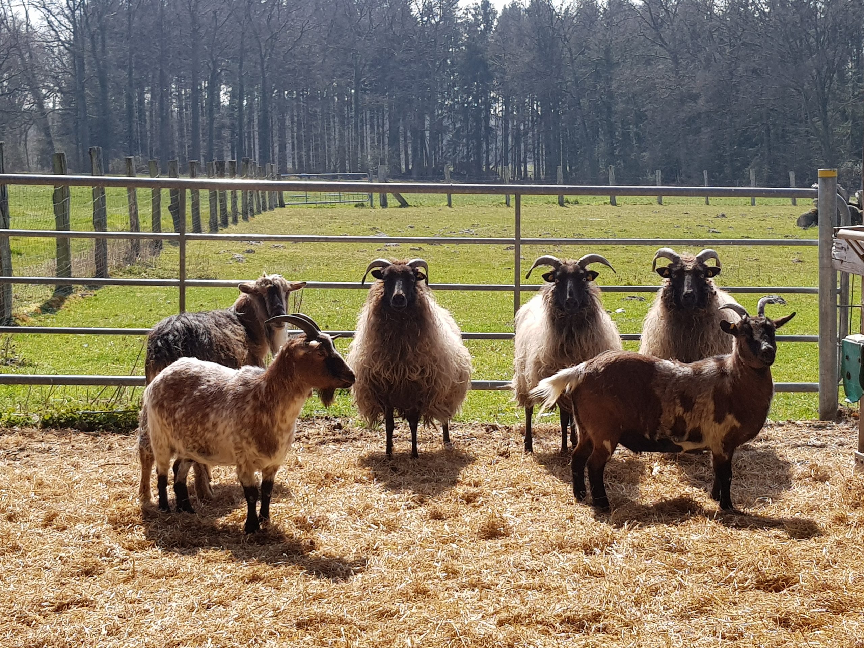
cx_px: 432
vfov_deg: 53.1
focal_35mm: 26
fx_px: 649
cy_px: 324
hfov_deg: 67.3
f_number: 1.7
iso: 40
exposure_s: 1/1180
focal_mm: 4.2
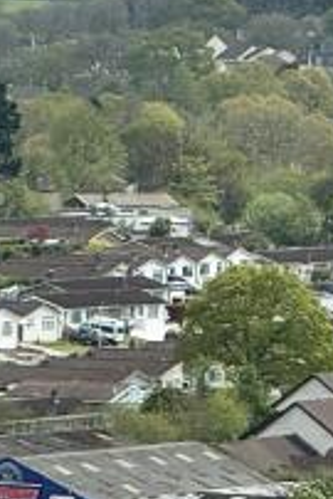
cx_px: 523
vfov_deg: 3.2
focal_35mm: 633
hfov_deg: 2.2
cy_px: -153
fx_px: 8767
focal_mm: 15.66
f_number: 2.8
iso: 50
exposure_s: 1/1818
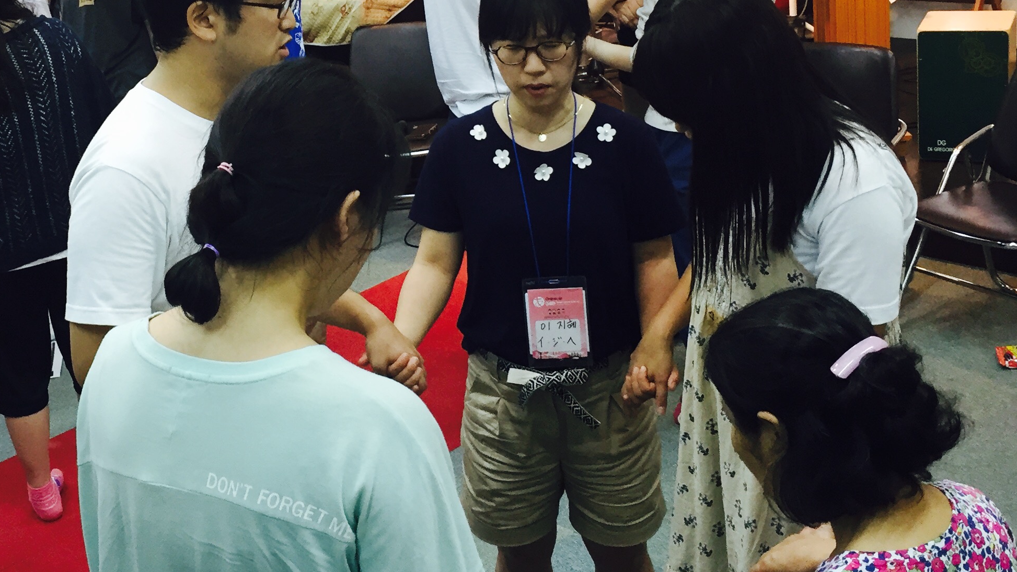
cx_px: 338
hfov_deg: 38.7
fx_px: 1429
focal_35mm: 53
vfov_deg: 22.3
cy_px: 101
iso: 80
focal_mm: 4.15
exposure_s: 1/30
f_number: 2.2
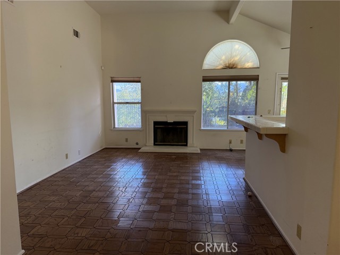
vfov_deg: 56.8
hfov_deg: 71.6
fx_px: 236
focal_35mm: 24
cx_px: 170
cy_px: 128
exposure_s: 1/120
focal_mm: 6.76
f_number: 1.78
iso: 200
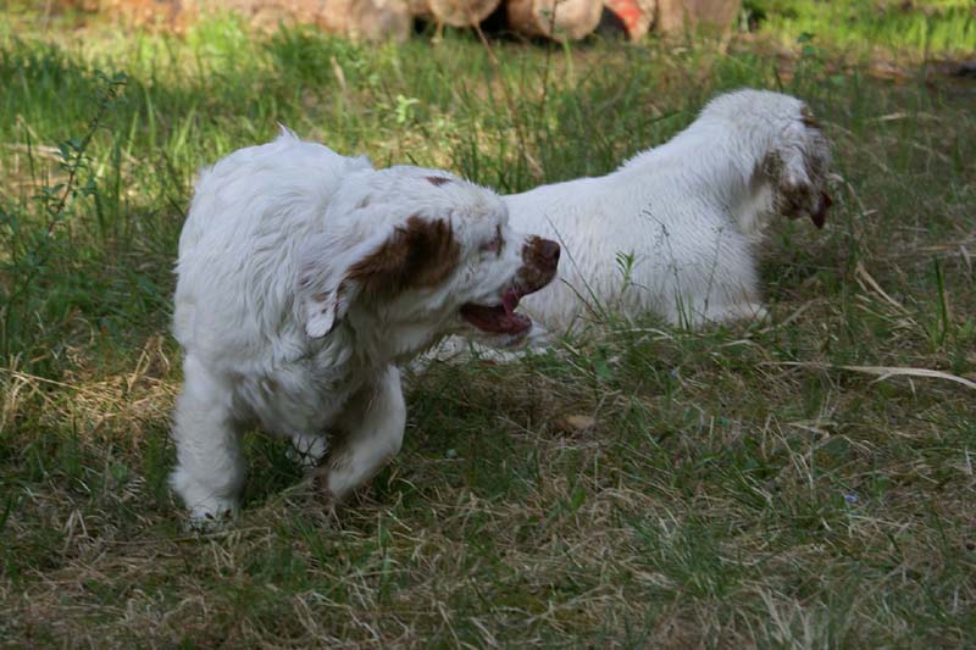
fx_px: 2846
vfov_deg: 13.0
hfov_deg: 19.5
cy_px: 325
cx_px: 488
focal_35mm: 105
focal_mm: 70
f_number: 5.6
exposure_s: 1/125
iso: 100
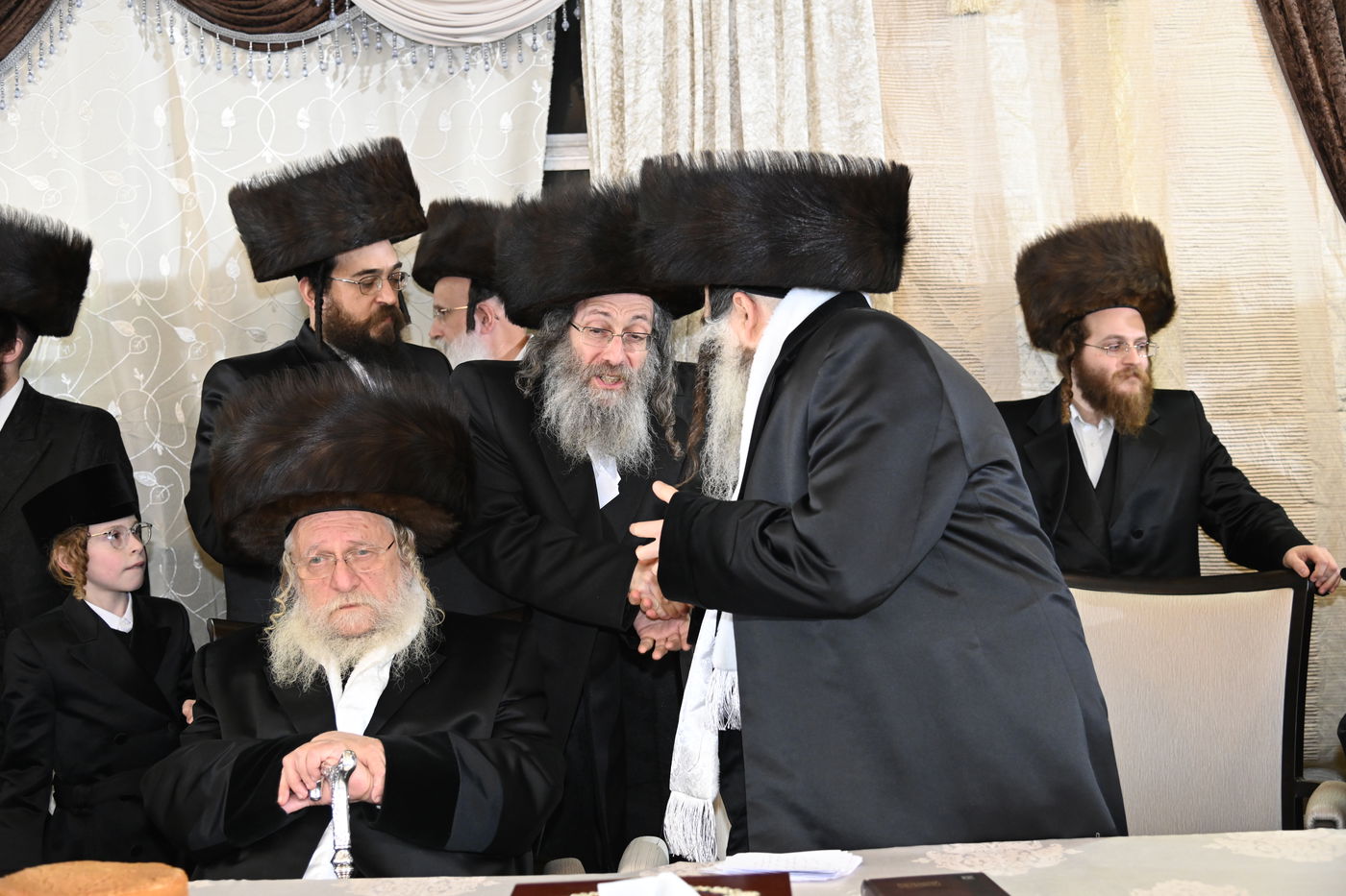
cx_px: 673
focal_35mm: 46
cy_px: 448
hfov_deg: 42.7
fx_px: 1720
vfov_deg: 29.2
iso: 2000
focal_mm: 46
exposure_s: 1/200
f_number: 4
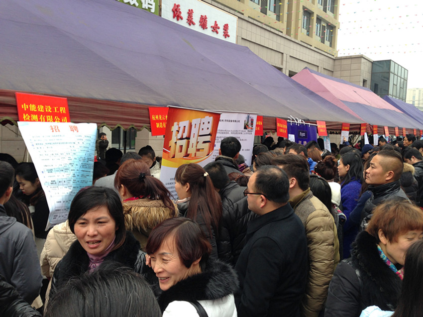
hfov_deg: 55.4
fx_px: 403
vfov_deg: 42.9
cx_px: 212
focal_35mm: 33
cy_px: 158
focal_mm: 4.12
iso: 50
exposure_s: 1/319
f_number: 2.4
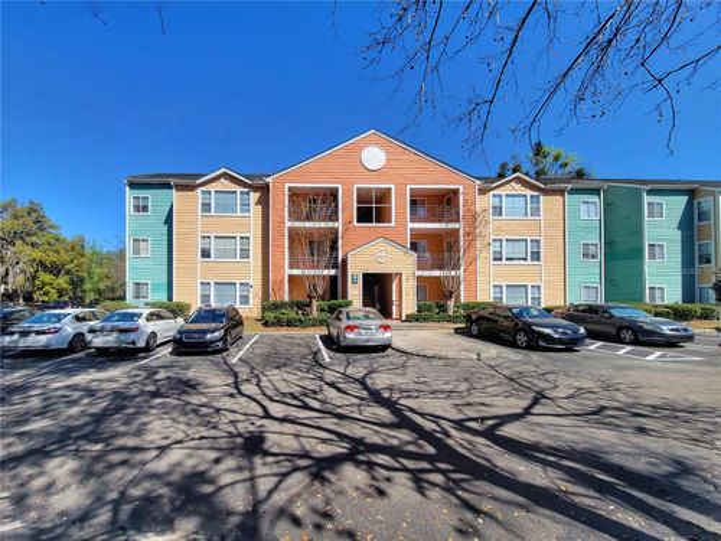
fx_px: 271
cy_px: 270
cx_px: 360
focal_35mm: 13
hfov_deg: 106.2
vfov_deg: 89.9
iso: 50
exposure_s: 1/1533
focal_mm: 2.2
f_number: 2.2
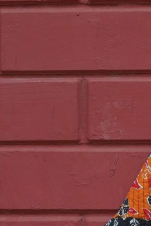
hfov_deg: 5.0
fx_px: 1672
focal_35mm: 266
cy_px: 275
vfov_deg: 7.7
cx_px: 361
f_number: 9
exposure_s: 1/160
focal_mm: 50
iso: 800
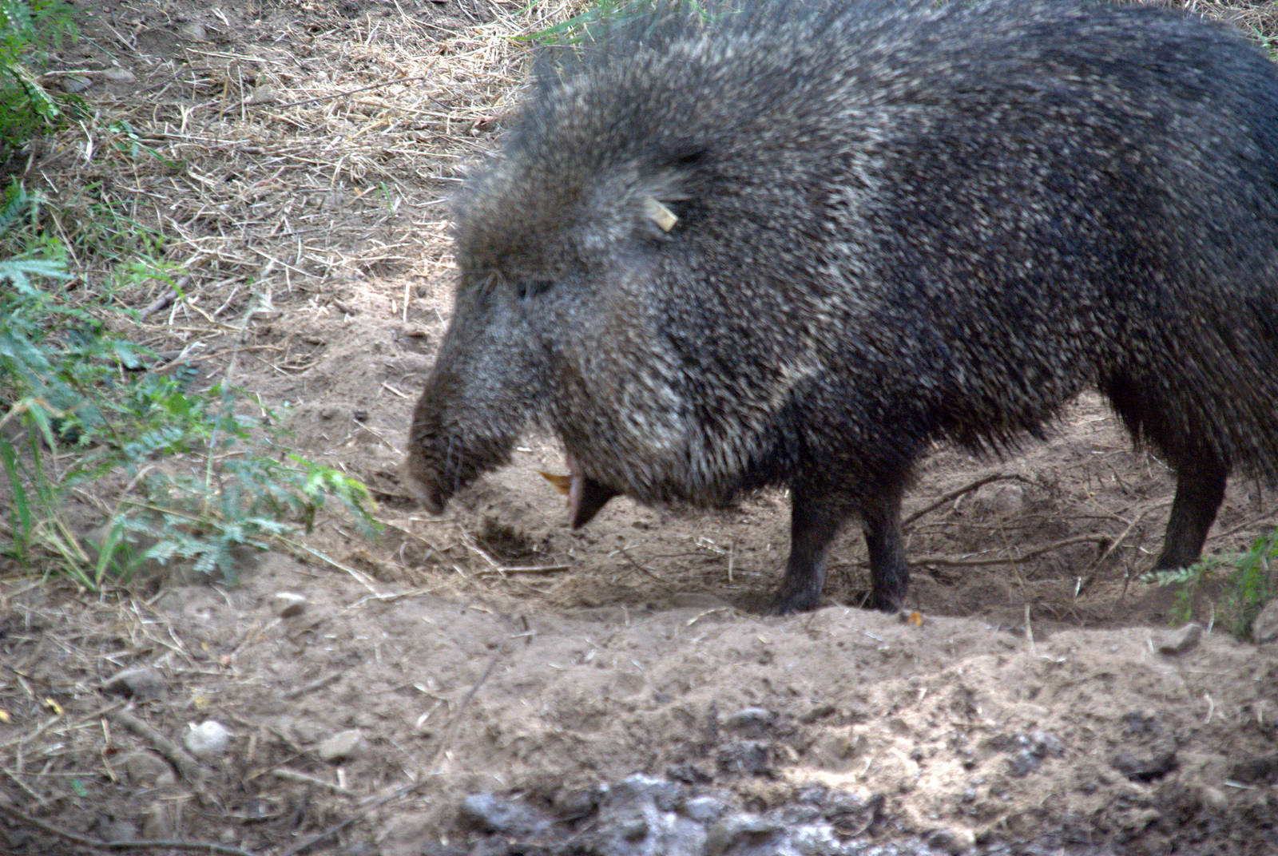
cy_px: 428
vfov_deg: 4.6
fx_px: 10666
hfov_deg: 6.9
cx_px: 639
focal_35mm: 300
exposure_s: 1/250
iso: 1600
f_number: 6.3
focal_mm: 200
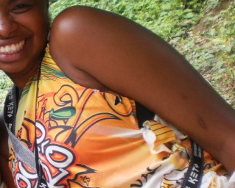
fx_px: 613
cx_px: -43
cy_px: 90
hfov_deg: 20.4
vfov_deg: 17.5
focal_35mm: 88
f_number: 3.1
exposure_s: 1/40
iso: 100
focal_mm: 6.3
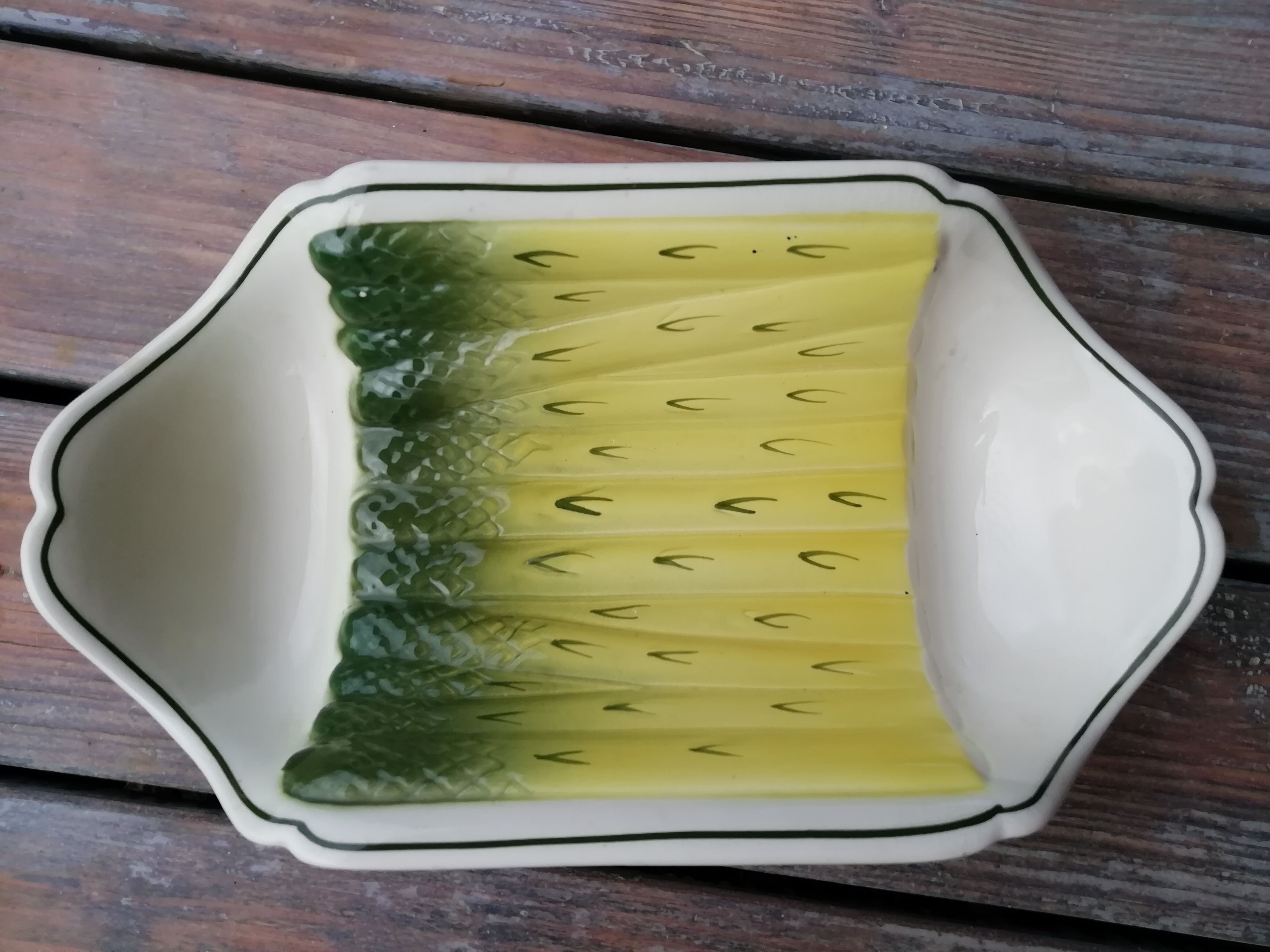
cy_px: 476
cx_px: 635
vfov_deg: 53.1
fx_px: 954
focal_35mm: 26
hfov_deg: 67.3
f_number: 2.2
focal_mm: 3.21
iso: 50
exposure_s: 1/306
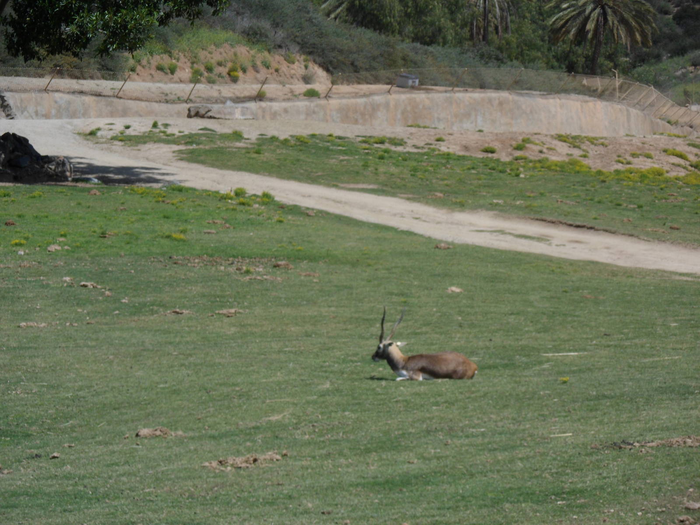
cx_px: 350
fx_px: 3276
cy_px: 262
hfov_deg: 12.2
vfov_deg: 9.2
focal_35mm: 162
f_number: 5.5
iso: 80
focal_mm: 28.7
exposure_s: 1/750
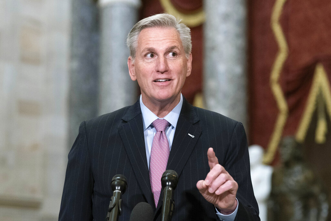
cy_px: 110
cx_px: 166
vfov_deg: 14.7
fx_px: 855
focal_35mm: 93
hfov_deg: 21.9
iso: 5000
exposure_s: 1/320
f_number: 3.5
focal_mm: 93
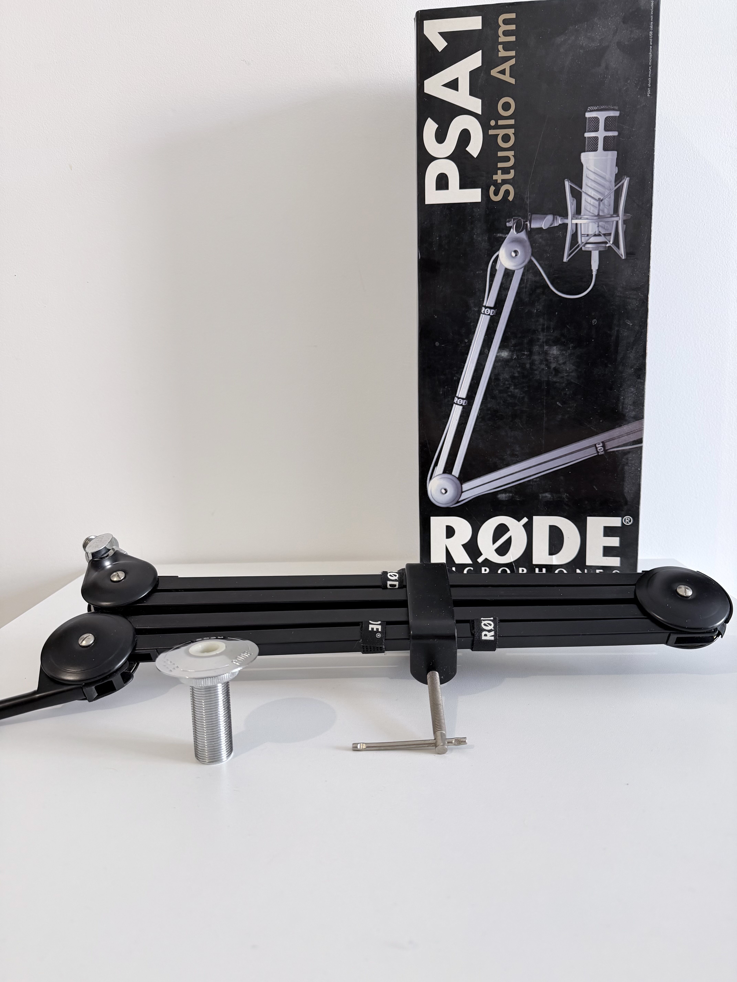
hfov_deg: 56.8
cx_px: 368
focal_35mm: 24
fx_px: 681
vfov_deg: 71.6
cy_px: 491
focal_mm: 6.76
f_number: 1.78
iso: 200
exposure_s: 1/50
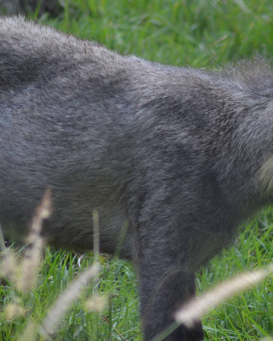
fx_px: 6229
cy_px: 156
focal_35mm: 617
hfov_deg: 2.5
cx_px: 239
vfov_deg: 3.1
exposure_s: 1/1000
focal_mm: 260
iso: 640
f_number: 5
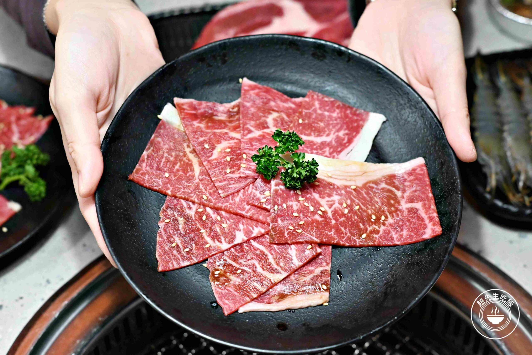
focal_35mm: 75
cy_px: 178
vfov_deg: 18.2
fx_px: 1108
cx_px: 266
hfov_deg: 27.0
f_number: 3.2
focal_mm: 50
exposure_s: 1/160
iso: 2800
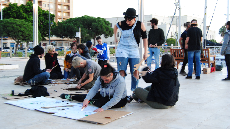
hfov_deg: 42.9
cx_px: 114
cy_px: 55
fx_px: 293
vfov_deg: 24.9
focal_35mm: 48
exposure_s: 1/20
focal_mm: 30
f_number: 5
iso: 400
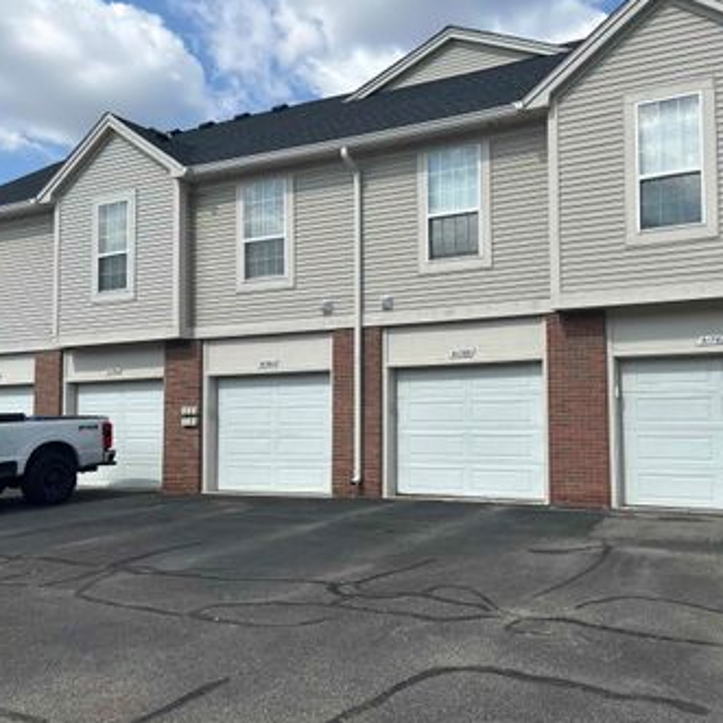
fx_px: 756
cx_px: 485
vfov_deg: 51.1
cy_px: 370
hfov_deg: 50.1
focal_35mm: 32
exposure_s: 1/6623
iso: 80
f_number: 1.78
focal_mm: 6.86
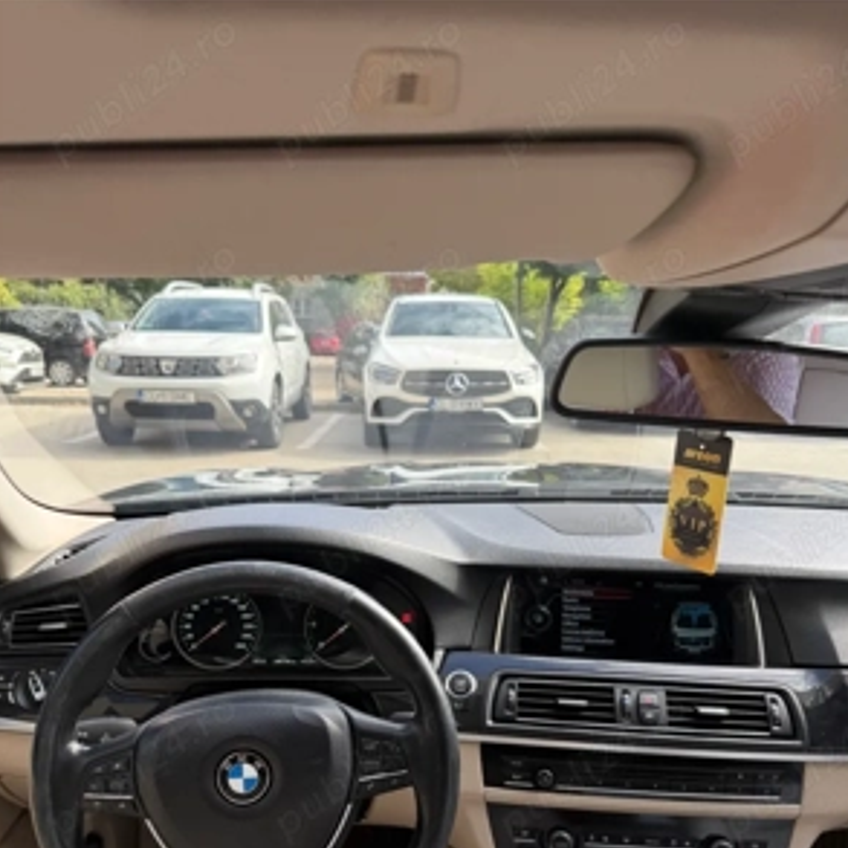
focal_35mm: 29
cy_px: 576
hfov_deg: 55.6
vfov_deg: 54.3
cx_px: 425
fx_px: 804
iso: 100
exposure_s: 1/689
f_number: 1.78
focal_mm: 6.76
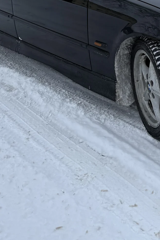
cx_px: 146
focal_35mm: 65
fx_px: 433
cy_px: -70
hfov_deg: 20.5
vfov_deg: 26.4
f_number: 1.78
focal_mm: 6.76
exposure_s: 1/1689
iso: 80
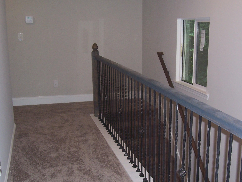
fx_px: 315
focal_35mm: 45
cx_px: 139
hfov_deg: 42.0
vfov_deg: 32.2
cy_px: 98
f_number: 2.7
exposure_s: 1/60
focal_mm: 5.6
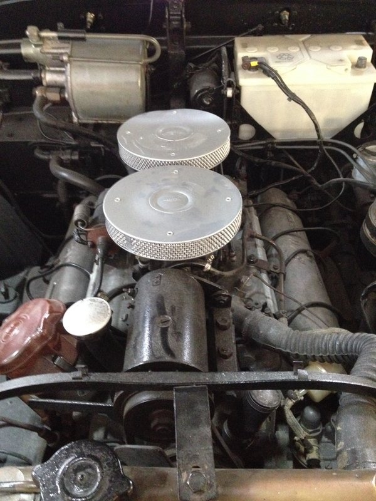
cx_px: 188
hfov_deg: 40.7
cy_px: 250
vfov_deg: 52.6
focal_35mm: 35
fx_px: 507
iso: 800
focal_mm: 4.28
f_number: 2.4
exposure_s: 1/15
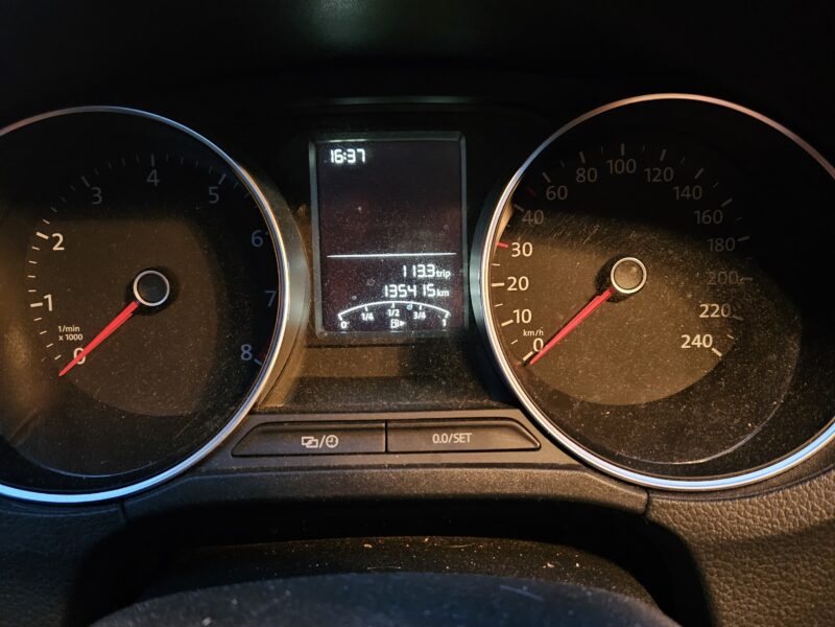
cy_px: 314
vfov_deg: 58.9
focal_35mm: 23
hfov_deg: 73.9
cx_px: 418
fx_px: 555
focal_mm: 5.4
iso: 1600
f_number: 1.8
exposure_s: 1/16.7
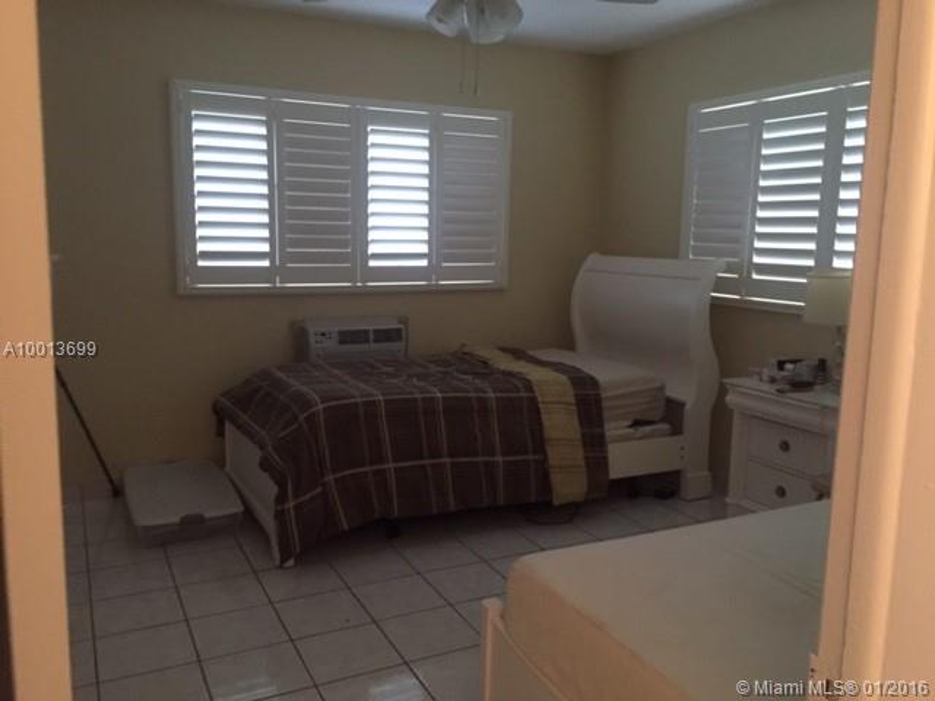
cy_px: 350
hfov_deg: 61.7
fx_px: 783
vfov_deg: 48.2
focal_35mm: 29
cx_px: 468
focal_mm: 4.15
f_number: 2.2
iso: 320
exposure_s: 1/15
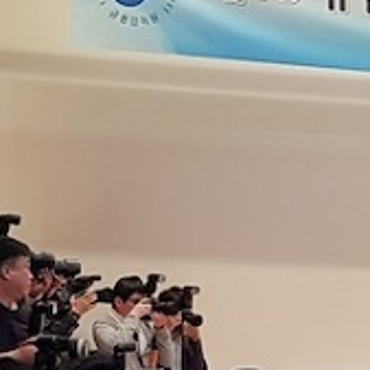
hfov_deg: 22.5
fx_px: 822
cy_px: 240
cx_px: 490
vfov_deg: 25.3
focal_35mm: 68
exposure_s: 1/120
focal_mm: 4.2
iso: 160
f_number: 1.7
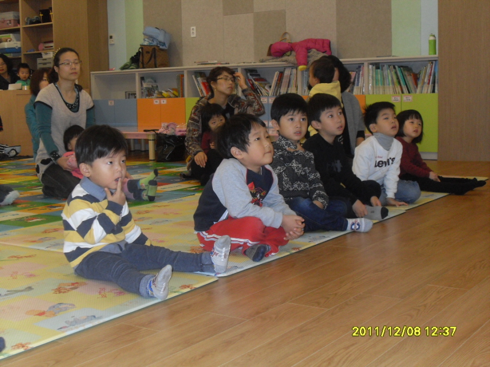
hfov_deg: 36.2
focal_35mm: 53
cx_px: 245
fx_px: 750
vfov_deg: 27.5
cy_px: 184
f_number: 3.4
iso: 200
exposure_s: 1/60
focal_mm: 8.4
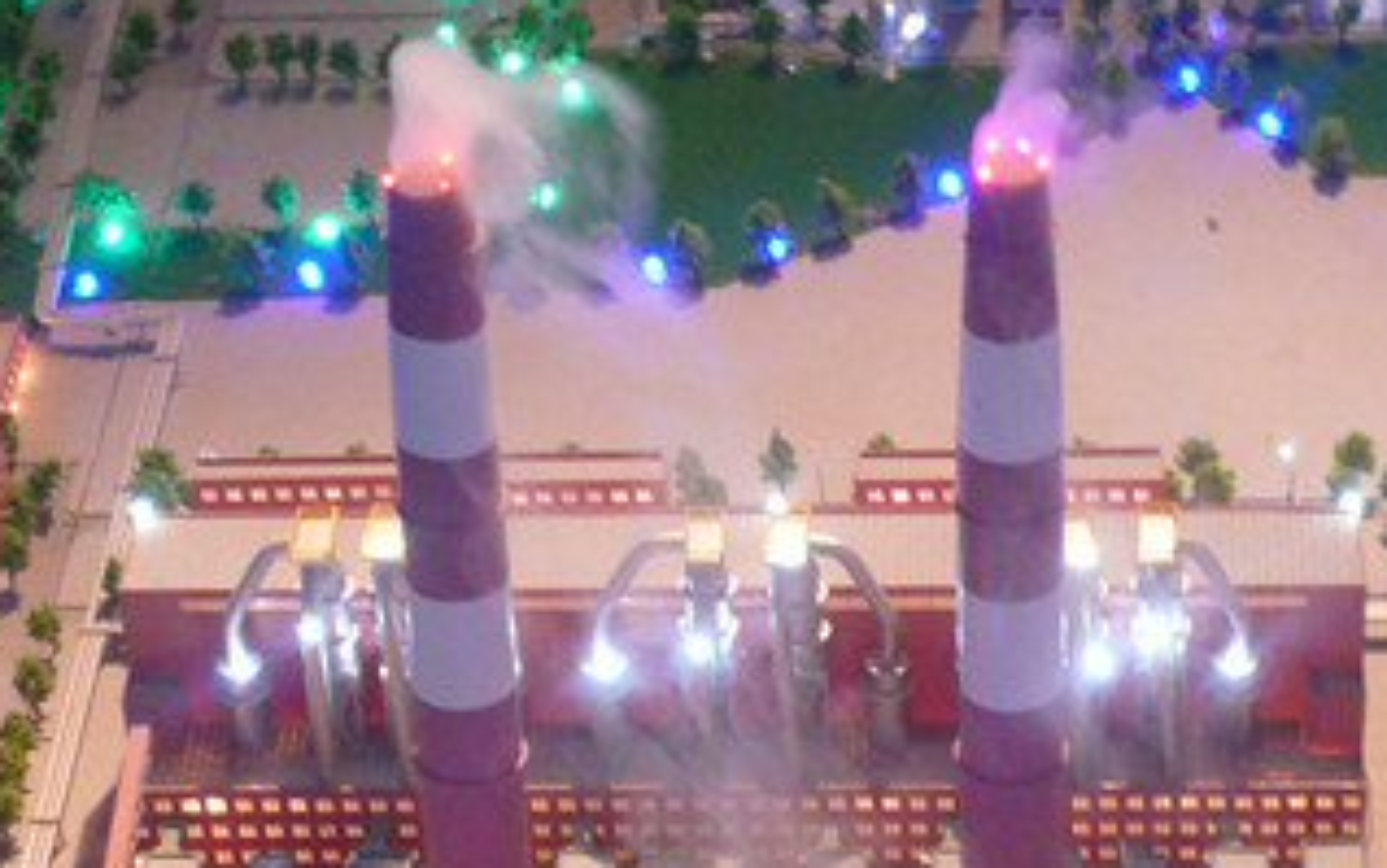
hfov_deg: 17.5
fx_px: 4500
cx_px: 938
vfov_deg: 10.9
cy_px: 809
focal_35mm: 119
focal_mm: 6.9
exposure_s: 1/15
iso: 160
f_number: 3.3
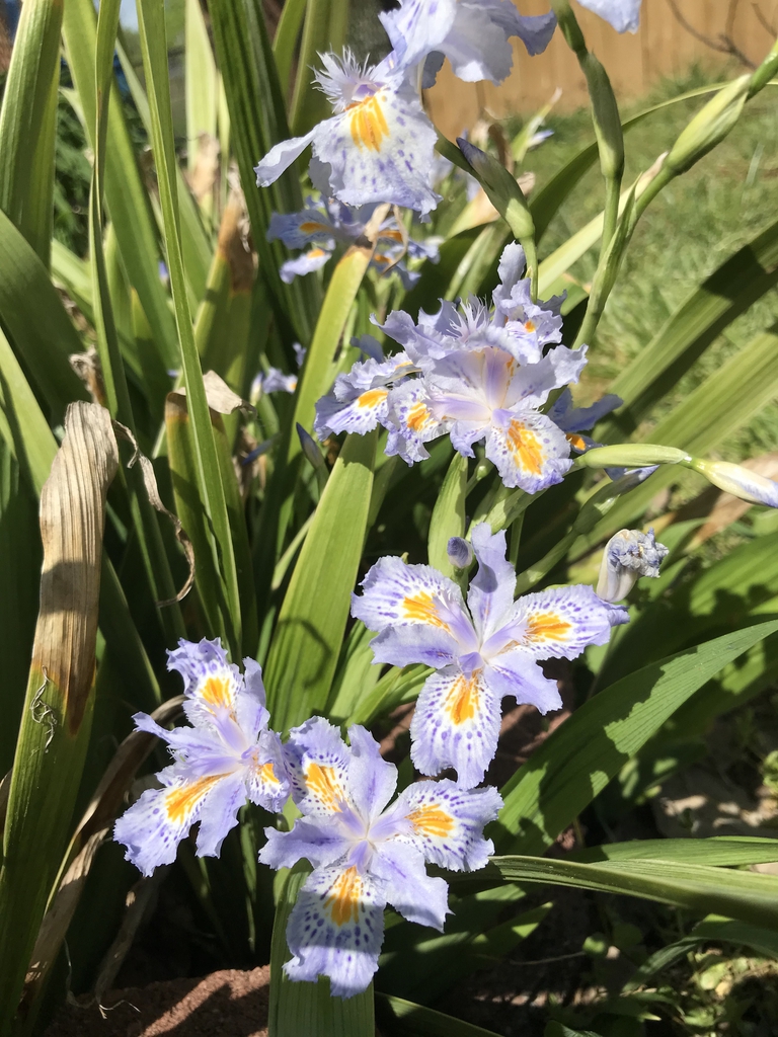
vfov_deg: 63.4
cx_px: 389
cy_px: 518
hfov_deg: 49.7
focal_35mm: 28
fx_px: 839
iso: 20
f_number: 1.8
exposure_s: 1/3425
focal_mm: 3.99
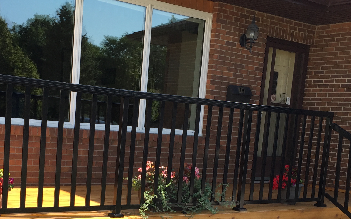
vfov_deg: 23.4
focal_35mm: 54
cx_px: 152
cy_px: 191
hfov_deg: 37.5
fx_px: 517
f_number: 2.2
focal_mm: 4.15
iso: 32
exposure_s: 1/520
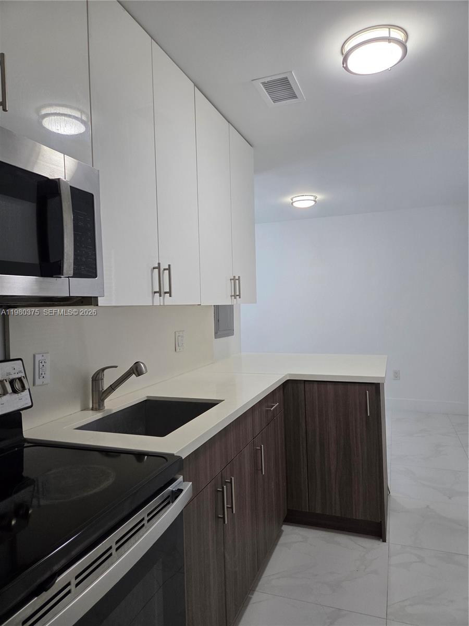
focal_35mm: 23
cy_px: 313
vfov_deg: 73.9
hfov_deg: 58.9
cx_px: 234
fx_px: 415
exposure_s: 1/120
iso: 200
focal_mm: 5.4
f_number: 1.8
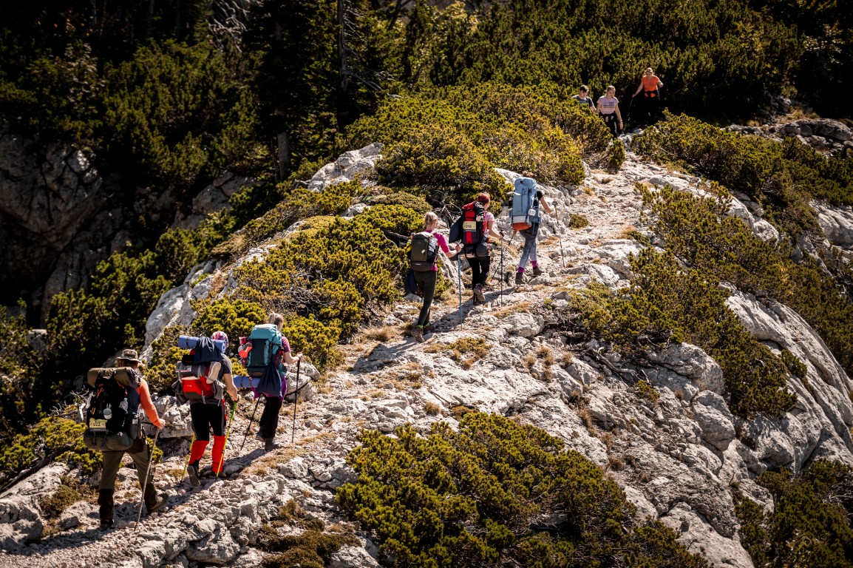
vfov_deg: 13.0
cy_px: 284
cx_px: 426
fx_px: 2486
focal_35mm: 105
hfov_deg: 19.5
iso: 100
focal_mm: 105
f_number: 2.8
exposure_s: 1/1600
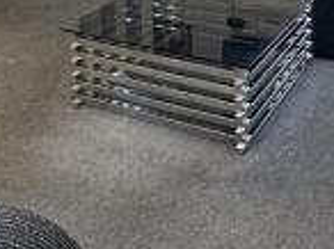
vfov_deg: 20.6
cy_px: -161
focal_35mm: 56
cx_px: 232
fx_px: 539
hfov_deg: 34.0
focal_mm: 2.22
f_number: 2.2
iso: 160
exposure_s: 1/100
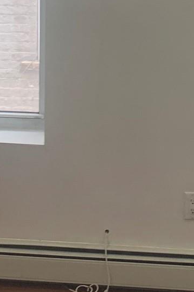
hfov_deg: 13.2
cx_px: 134
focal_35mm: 103
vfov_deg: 18.8
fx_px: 834
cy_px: -58
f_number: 1.8
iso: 64
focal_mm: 4.25
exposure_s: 1/120
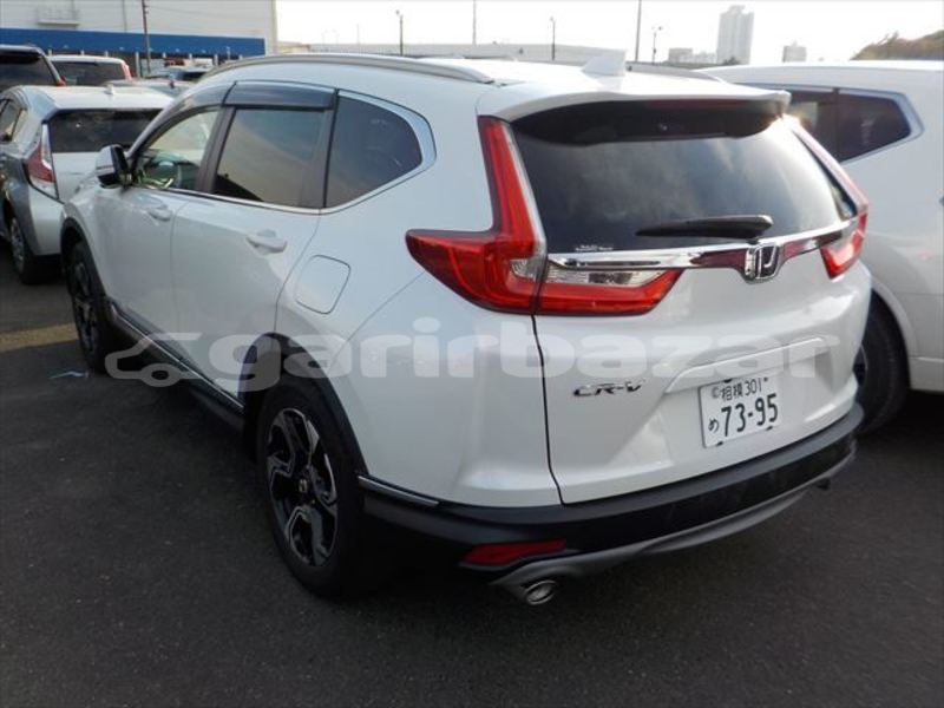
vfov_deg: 46.8
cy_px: 354
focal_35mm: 30
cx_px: 472
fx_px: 818
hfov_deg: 60.0
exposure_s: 1/640
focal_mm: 4.1
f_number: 3.3
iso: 125
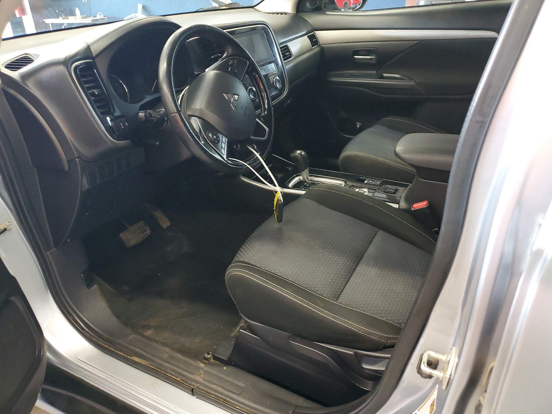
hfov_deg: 67.3
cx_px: 276
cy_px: 207
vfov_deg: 53.1
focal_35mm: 26
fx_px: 415
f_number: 1.5
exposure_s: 1/30
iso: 288
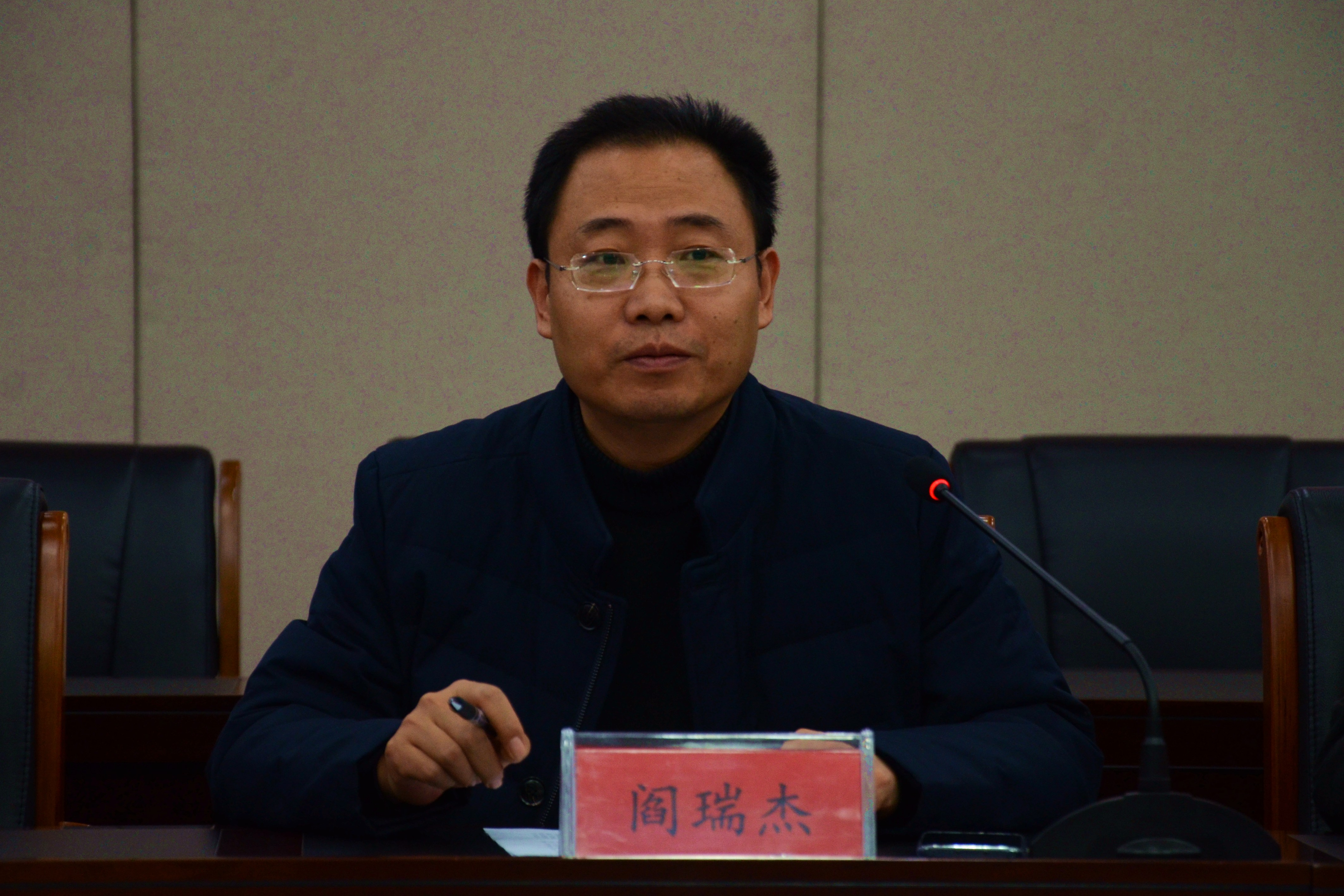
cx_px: 672
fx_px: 5880
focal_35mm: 158
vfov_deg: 8.7
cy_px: 448
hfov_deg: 13.0
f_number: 5.6
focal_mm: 105
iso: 1000
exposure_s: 1/50
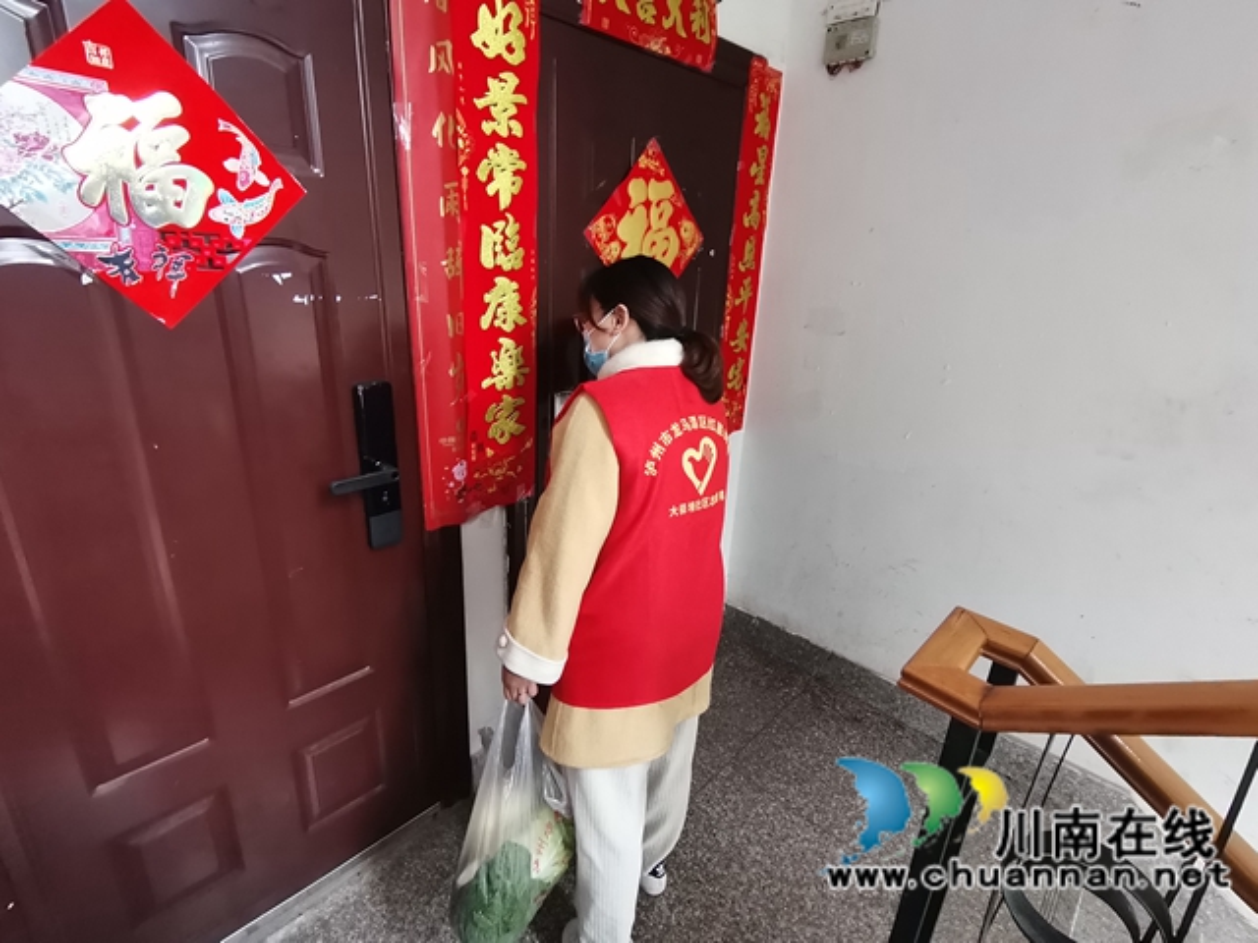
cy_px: 472
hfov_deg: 91.0
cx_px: 629
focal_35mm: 17
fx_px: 618
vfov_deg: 74.7
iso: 320
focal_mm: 1.78
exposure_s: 1/25
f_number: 2.4
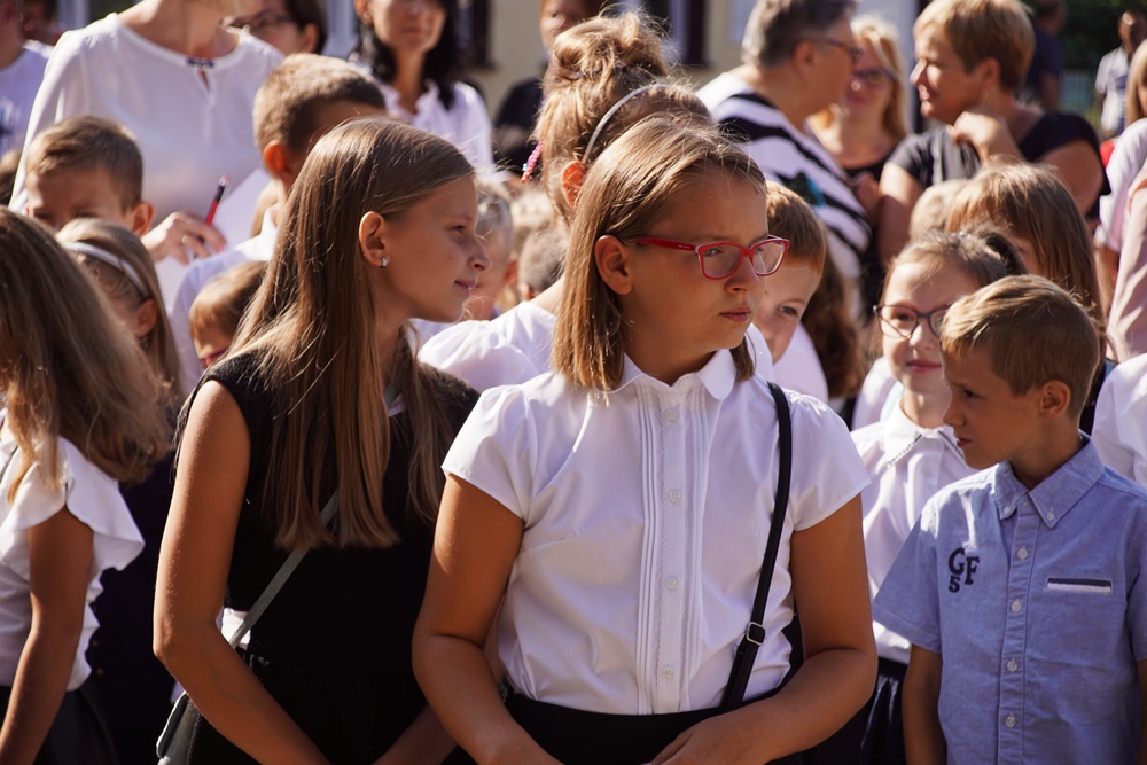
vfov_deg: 8.7
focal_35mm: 158
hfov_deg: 13.0
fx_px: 5019
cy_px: 382
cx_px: 574
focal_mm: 105
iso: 100
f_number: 6.3
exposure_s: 1/250
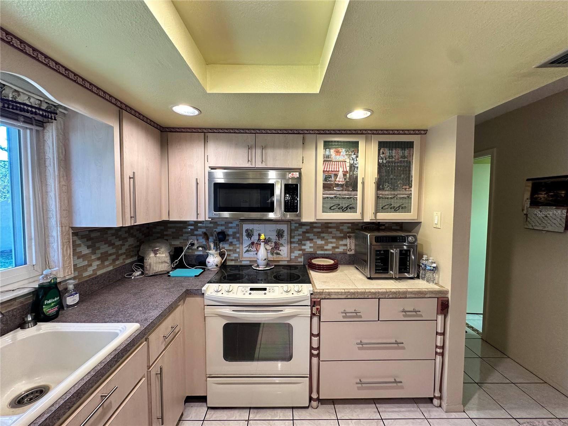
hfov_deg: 102.1
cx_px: 284
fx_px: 230
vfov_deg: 85.7
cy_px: 213
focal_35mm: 14
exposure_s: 1/120
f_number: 2.2
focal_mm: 2.22
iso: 200
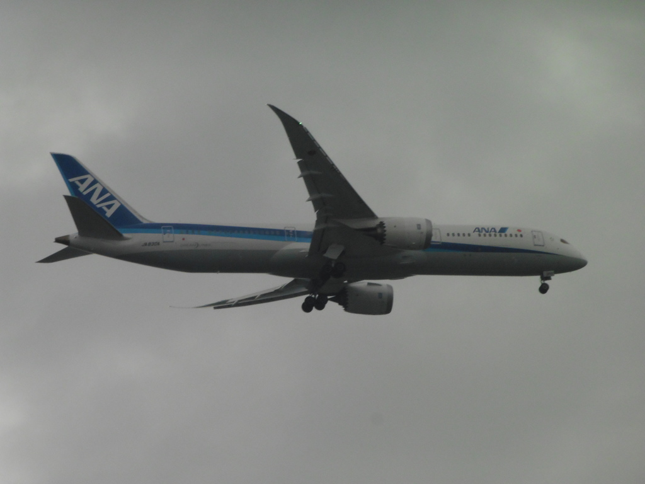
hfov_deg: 6.9
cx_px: 322
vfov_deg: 5.1
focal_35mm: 289
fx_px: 5385
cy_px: 242
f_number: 5.9
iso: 400
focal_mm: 51.5
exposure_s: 1/200
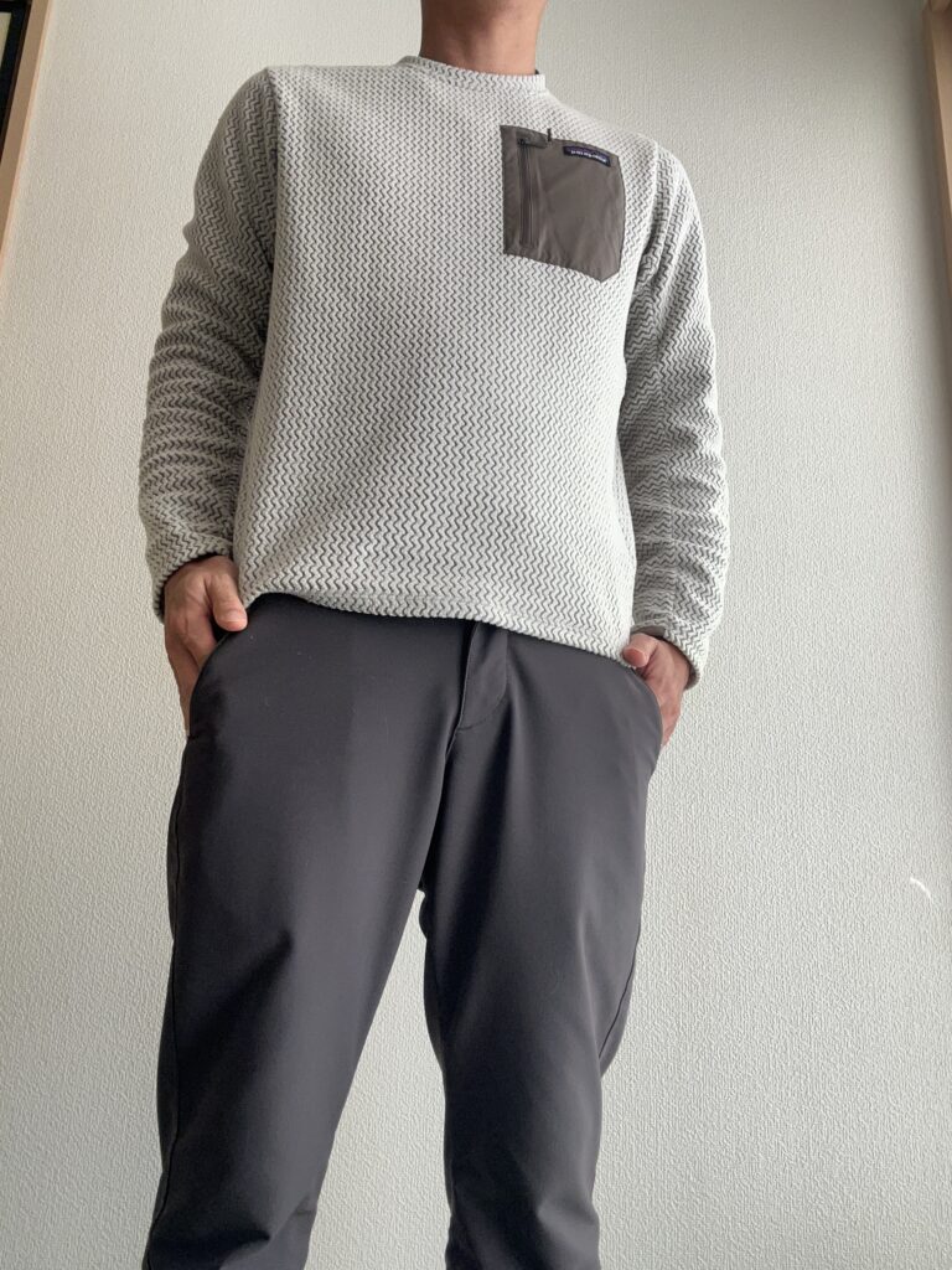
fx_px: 1100
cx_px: 476
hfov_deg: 46.8
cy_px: 635
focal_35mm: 30
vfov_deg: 60.0
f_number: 1.9
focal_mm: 2.69
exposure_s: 1/121
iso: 50
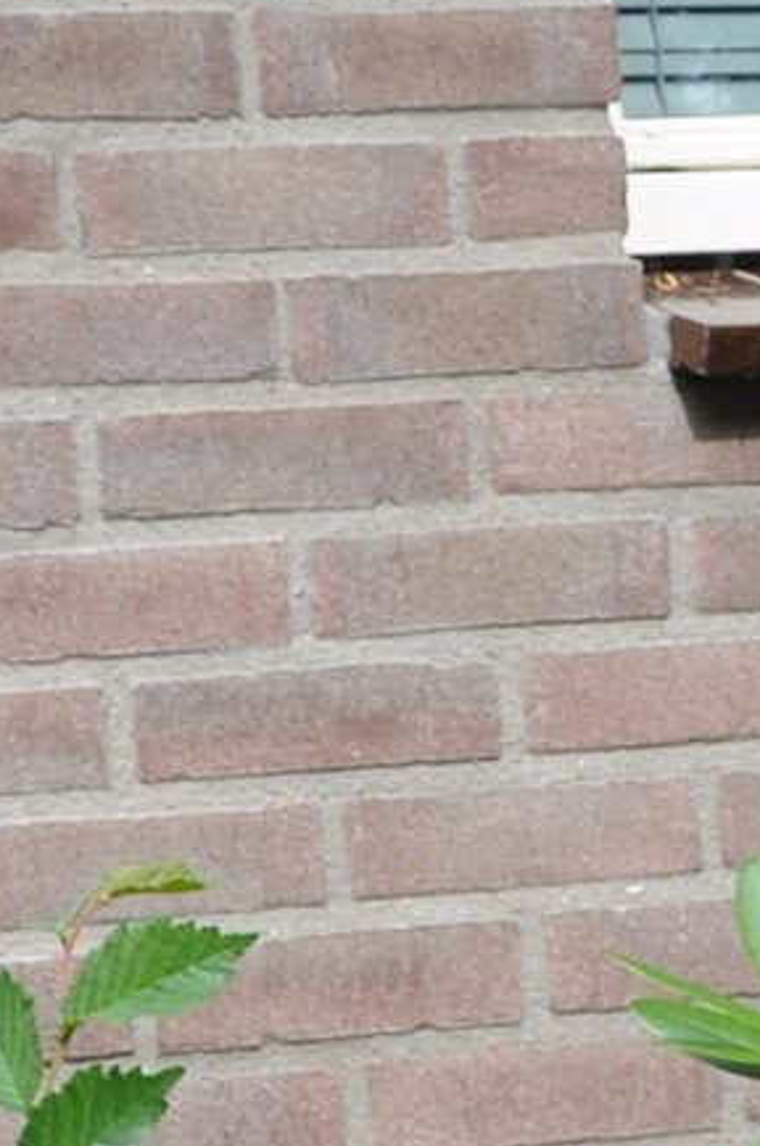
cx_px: 1322
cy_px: 1052
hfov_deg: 4.8
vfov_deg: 7.3
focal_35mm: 280
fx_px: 8894
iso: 200
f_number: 10
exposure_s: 1/100
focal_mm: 28
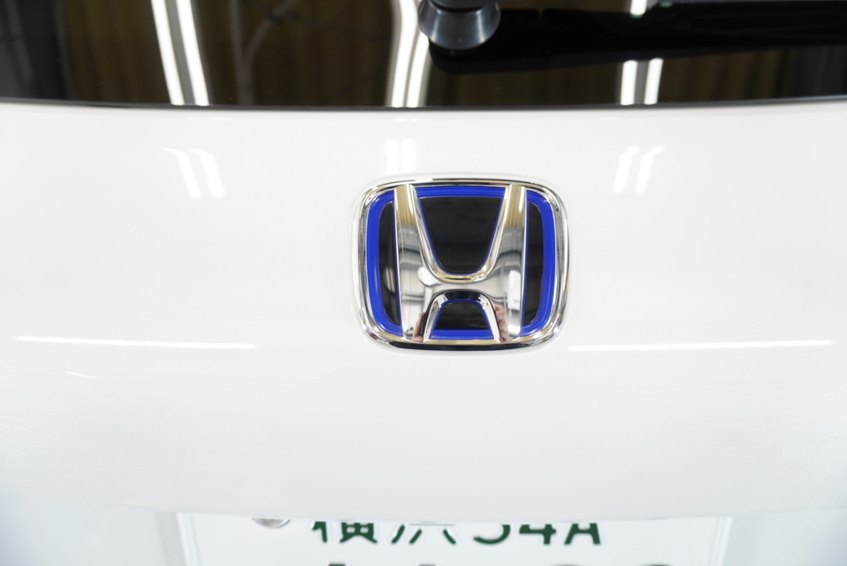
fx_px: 565
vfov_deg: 53.2
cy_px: 283
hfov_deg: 73.7
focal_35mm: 24
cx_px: 424
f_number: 3.5
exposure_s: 1/30
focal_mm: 16
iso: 250
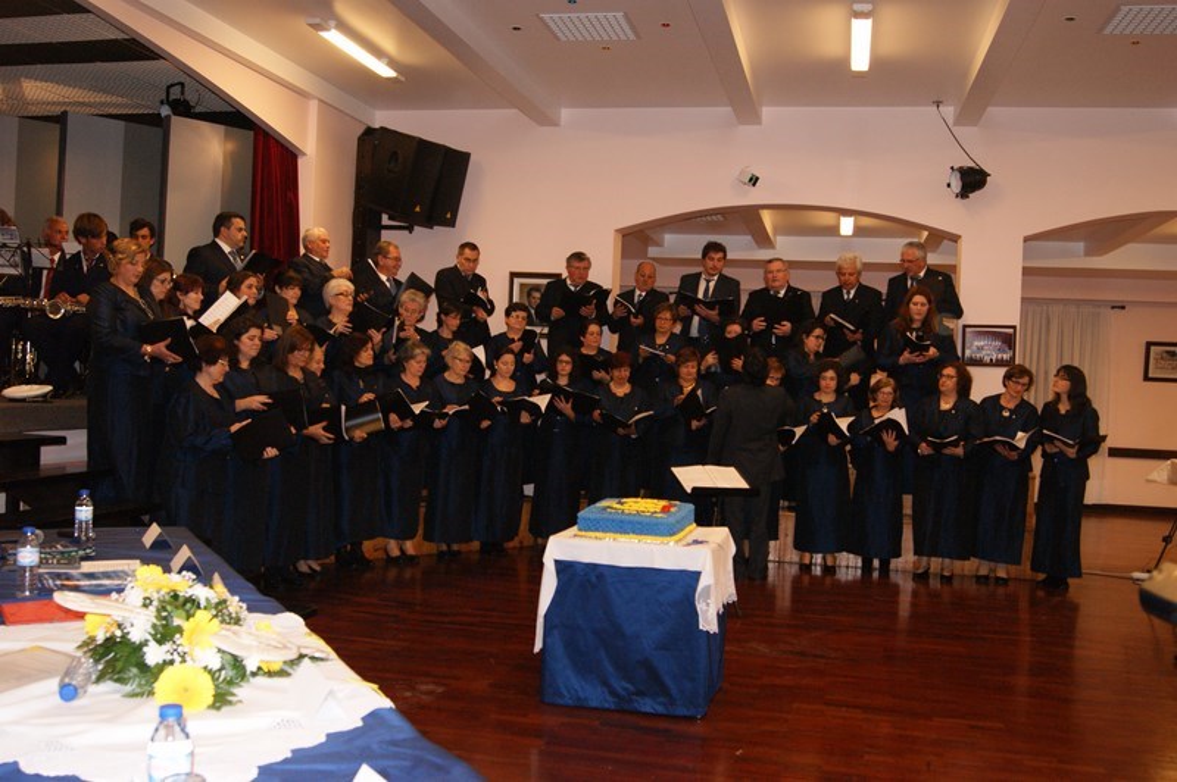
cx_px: 588
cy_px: 391
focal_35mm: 33
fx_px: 1078
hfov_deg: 57.3
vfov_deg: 39.9
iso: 400
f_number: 5.6
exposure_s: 1/60
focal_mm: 22
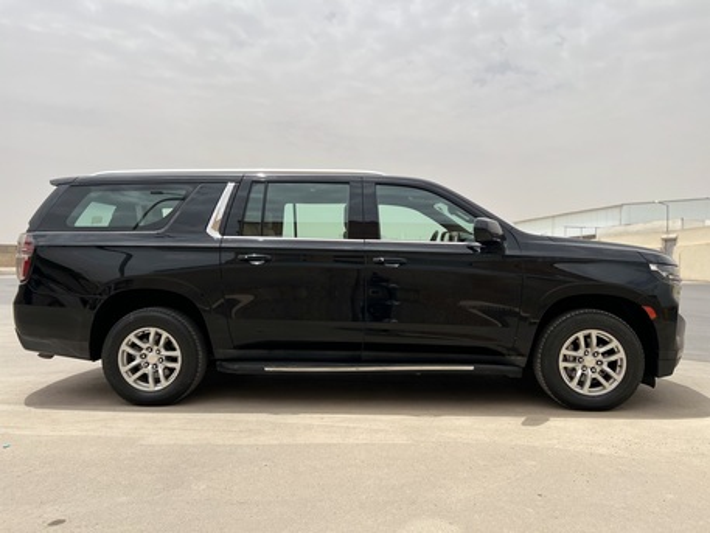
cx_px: 355
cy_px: 266
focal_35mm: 26
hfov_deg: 67.3
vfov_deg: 53.1
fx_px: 533
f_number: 1.5
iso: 50
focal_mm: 5.7
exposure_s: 1/8000
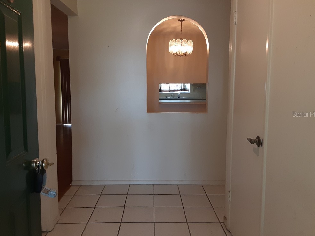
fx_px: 255
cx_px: 159
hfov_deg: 63.4
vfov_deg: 49.8
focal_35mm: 28
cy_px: 114
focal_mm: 2.91
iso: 200
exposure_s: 1/60
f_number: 1.9
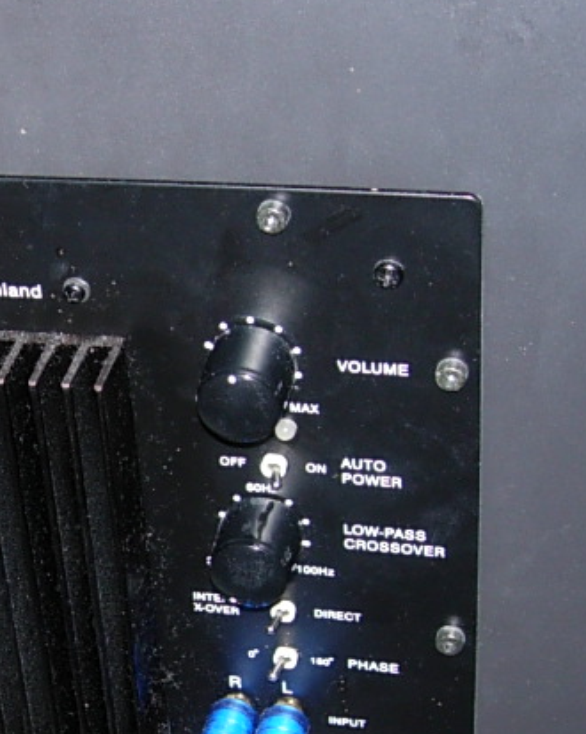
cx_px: -43
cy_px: 530
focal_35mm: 92
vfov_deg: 20.7
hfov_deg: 16.3
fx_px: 1996
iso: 79
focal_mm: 7.8
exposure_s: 1/64
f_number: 2.8
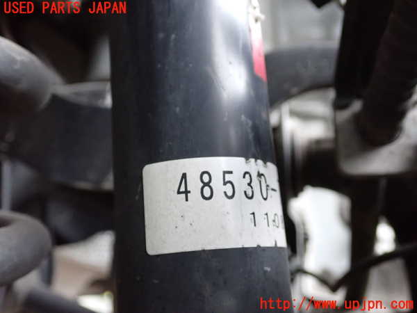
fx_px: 458
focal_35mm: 38
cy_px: 156
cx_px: 208
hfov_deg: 49.0
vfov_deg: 37.7
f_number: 2.7
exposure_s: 1/40
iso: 1600
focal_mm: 6.83
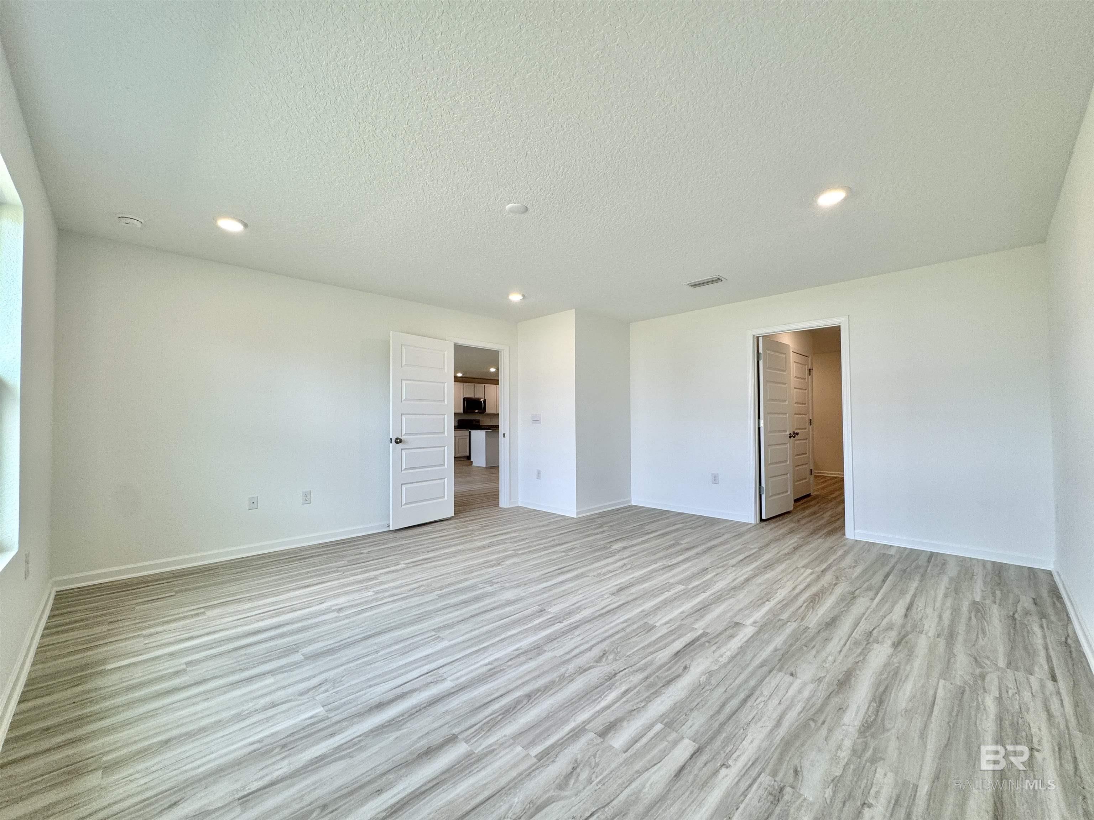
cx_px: 547
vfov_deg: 85.7
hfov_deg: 102.1
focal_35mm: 14
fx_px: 442
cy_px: 410
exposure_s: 1/120
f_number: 2.2
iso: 64
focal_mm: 2.22
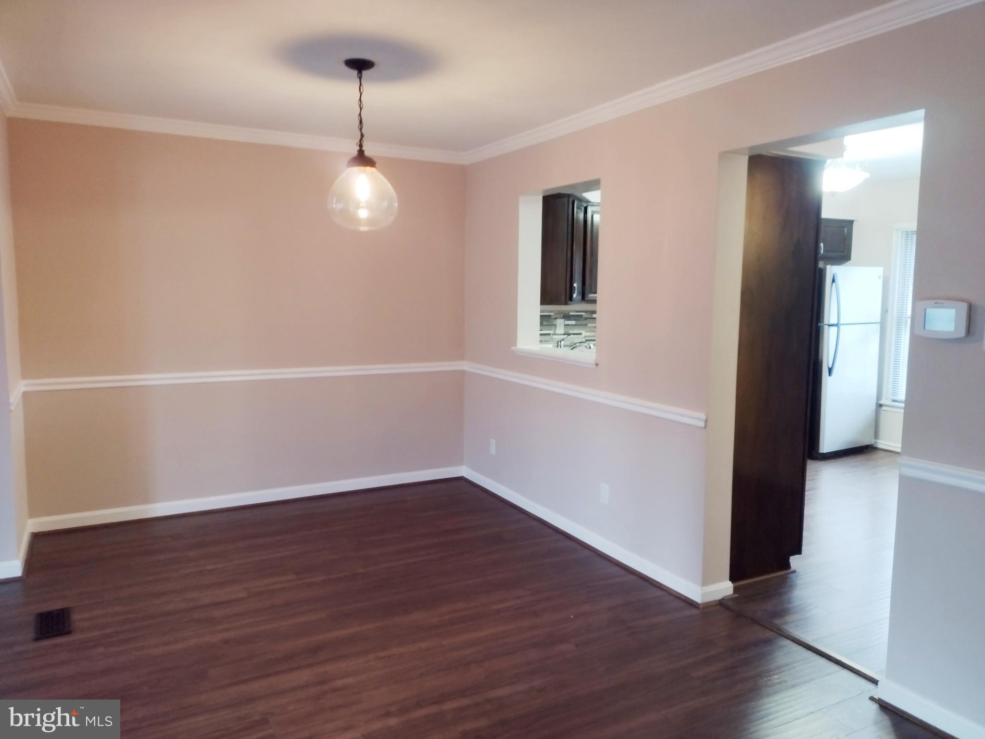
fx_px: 768
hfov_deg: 65.3
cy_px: 370
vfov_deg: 51.4
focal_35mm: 27
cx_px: 492
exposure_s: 1/40
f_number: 1.7
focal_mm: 4.71
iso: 269
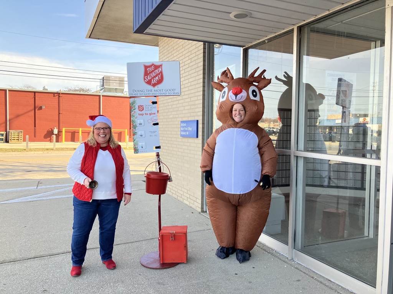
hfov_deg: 63.4
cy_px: 147
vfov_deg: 49.7
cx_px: 196
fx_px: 318
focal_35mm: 28
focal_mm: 3.99
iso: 32
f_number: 1.8
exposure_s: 1/368
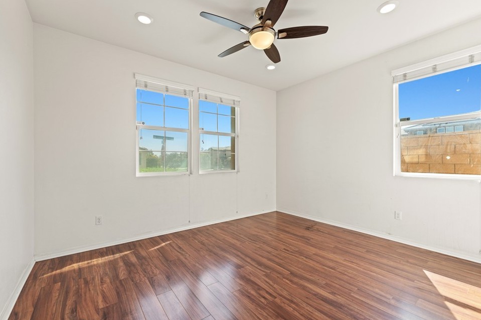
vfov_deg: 77.3
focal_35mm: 15
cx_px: 241
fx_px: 200
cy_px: 163
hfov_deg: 100.4
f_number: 6.3
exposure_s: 1/60
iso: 400
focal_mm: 14
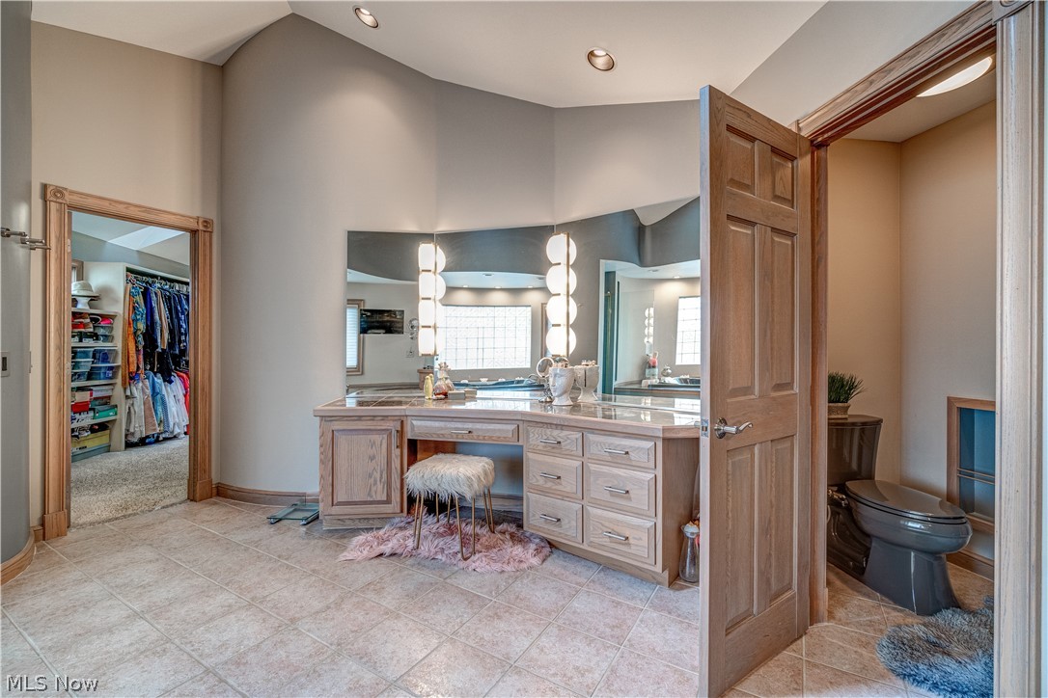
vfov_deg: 77.3
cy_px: 349
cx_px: 524
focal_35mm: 15
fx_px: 437
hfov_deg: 100.4
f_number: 7.1
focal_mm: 10
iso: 320
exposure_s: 1/8
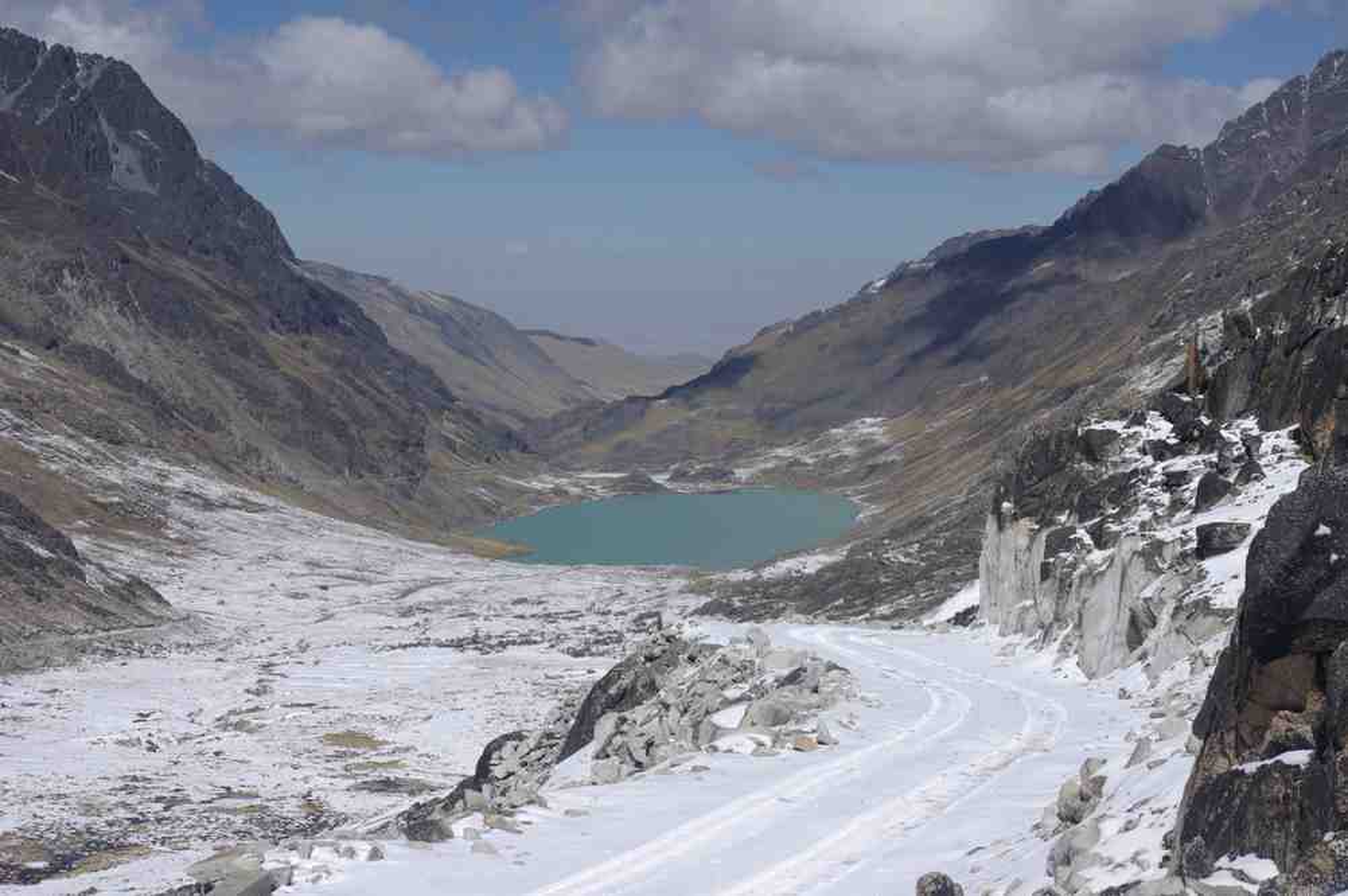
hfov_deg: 27.0
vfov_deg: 18.1
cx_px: 674
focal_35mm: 75
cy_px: 448
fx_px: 2806
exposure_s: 1/350
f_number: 9.5
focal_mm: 50
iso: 100
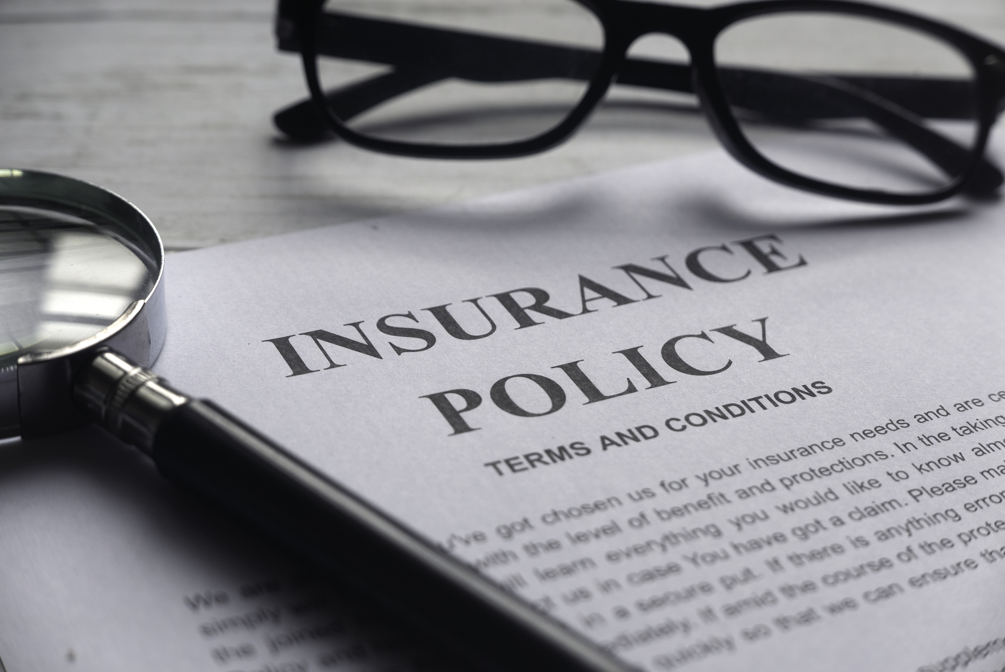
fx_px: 2095
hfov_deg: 27.0
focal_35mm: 75
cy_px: 336
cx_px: 502
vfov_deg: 18.2
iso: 200
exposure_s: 1/125
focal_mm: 34
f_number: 4
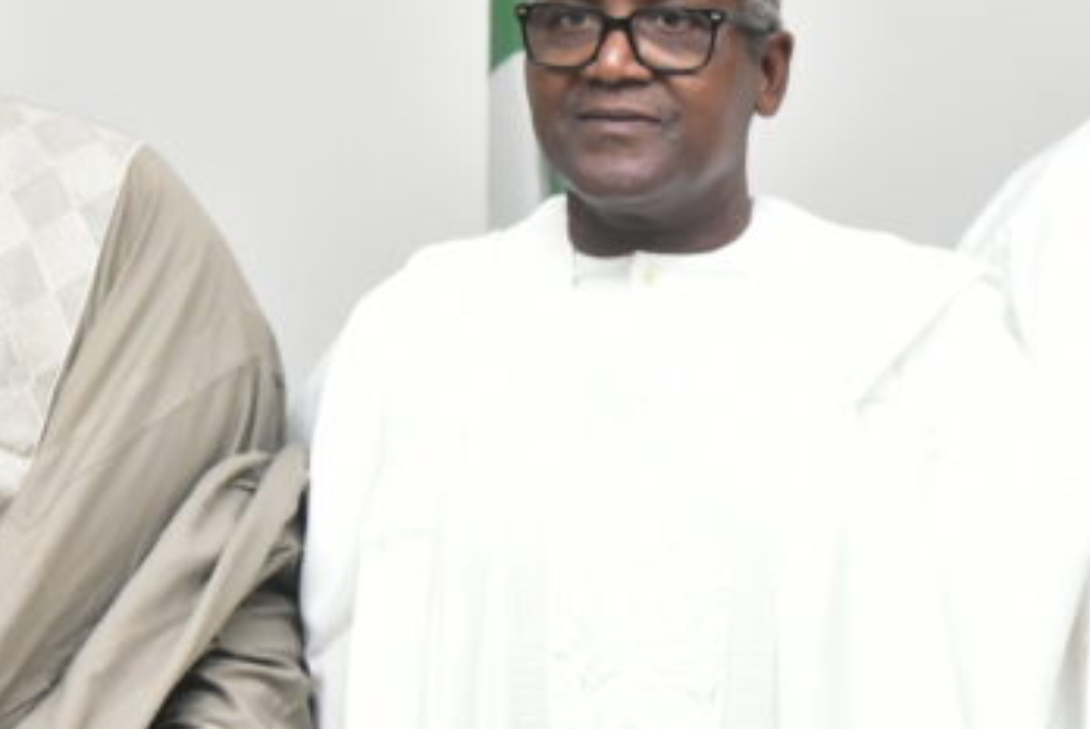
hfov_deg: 14.6
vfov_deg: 9.8
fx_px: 4244
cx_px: 608
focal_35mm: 140
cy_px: 250
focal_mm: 65
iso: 6400
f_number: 8
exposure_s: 1/125
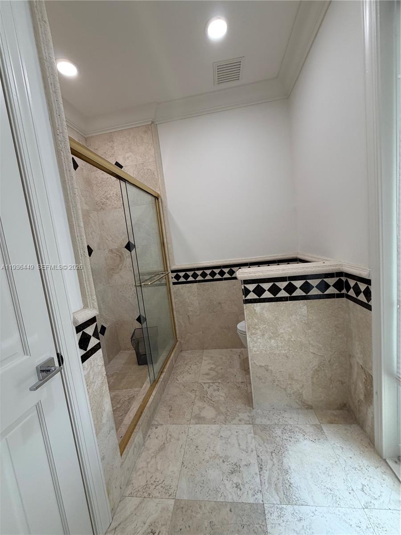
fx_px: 216
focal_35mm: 14
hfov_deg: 85.7
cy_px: 268
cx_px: 200
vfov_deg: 102.1
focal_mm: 2.22
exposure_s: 1/120
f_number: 2.2
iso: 160
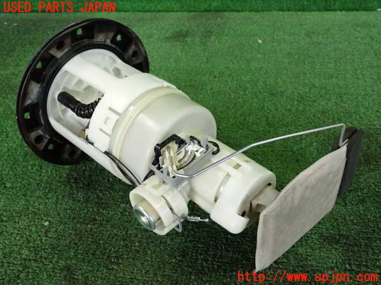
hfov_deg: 42.9
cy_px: 142
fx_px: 484
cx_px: 190
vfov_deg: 32.9
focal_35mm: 44
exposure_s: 1/125
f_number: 2.9
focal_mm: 7.84
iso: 1000
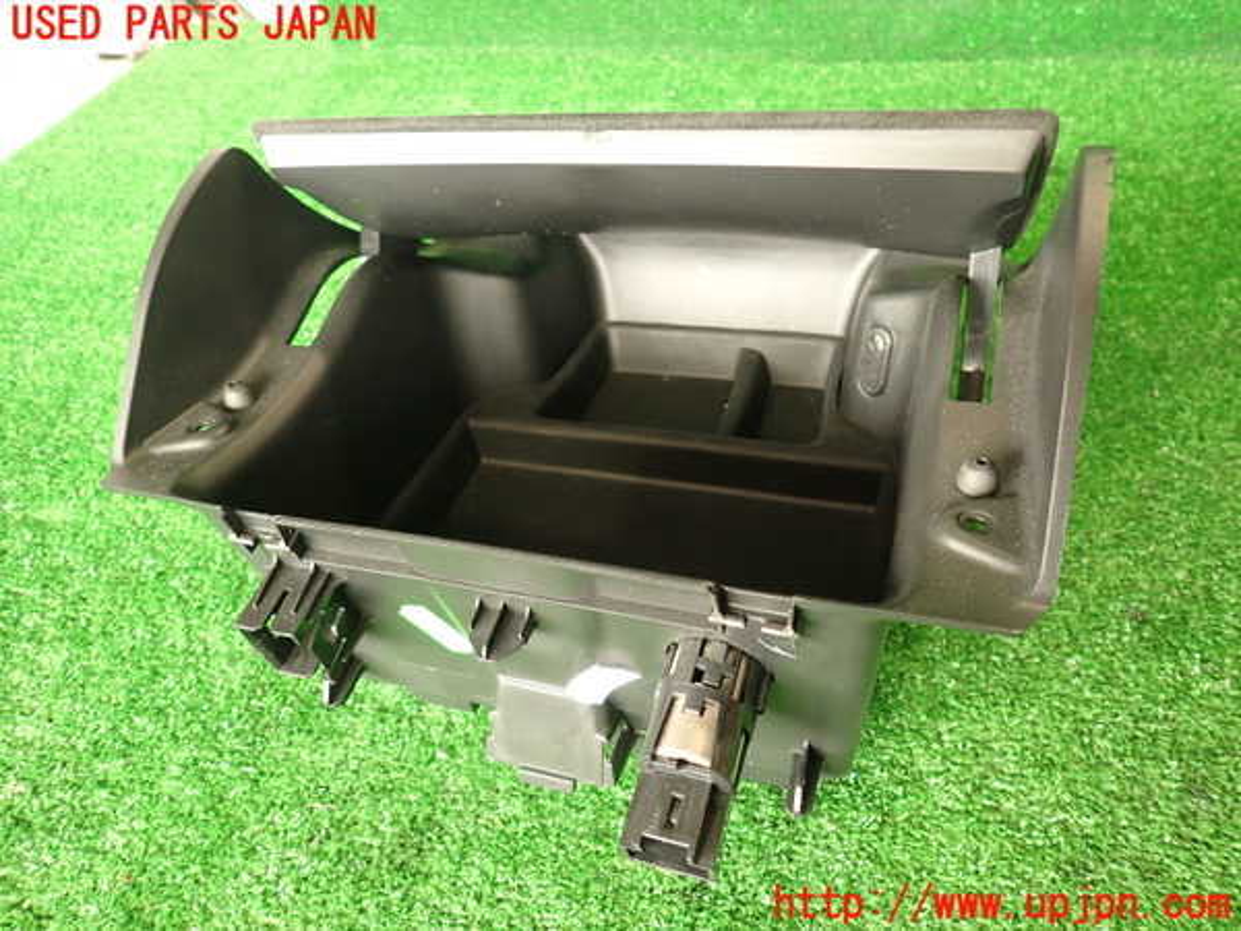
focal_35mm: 25
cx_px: 620
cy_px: 466
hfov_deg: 69.4
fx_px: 896
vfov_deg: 54.9
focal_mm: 4.5
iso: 200
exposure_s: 1/50
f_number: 2
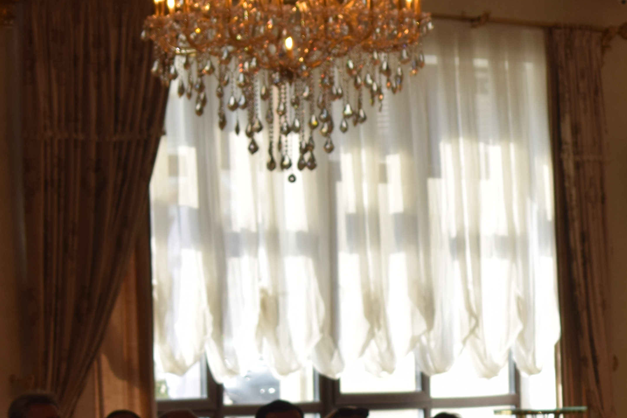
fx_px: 4012
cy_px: 388
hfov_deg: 8.8
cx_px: 757
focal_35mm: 230
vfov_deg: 6.0
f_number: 5.6
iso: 160
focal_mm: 55
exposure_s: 1/125
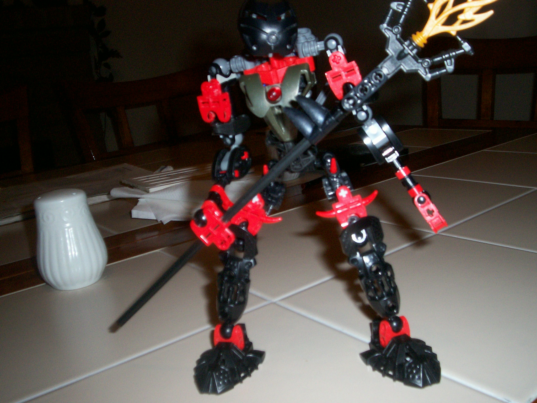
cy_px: 202
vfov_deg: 39.7
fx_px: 558
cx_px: 268
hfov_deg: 51.4
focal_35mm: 36
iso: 140
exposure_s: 1/64
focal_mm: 5.9
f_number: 4.5
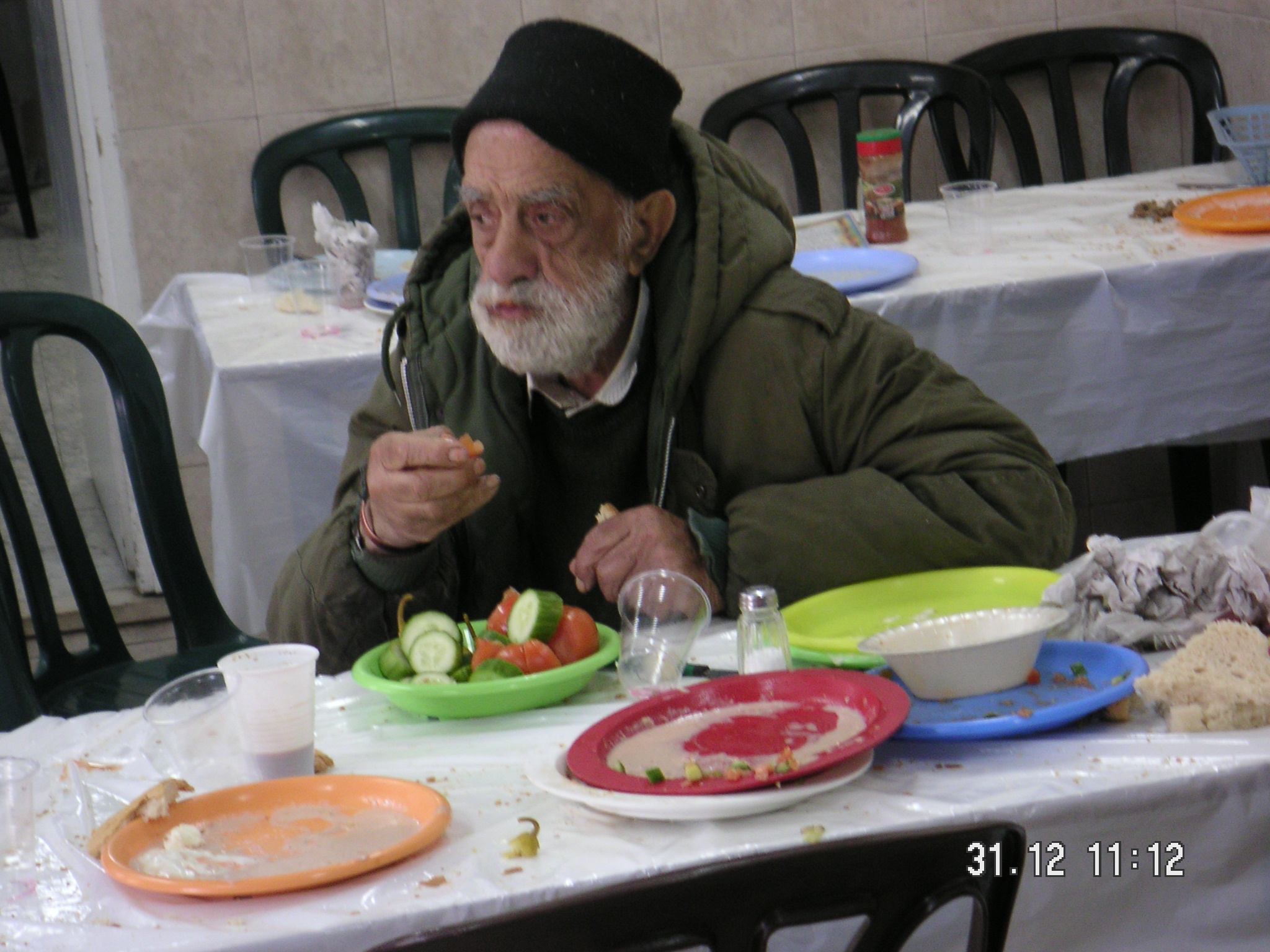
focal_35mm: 107
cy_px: 476
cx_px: 635
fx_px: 3926
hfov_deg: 18.4
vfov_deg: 13.8
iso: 100
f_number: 3.6
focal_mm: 16.5
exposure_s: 1/20
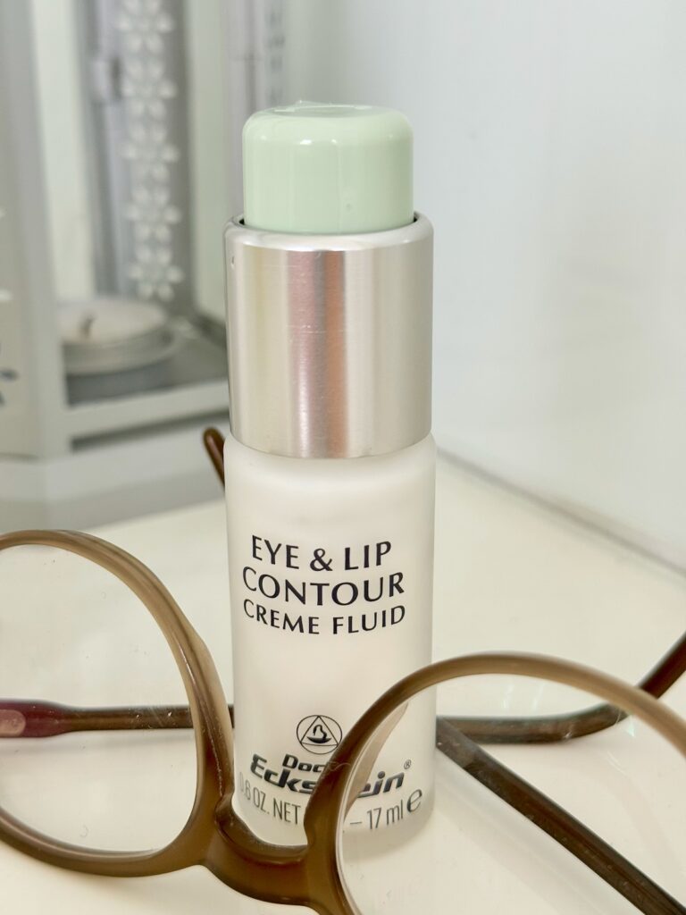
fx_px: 1268
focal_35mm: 48
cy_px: 458
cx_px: 343
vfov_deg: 39.7
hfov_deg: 30.3
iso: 100
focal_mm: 6.76
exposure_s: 1/99
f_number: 1.78
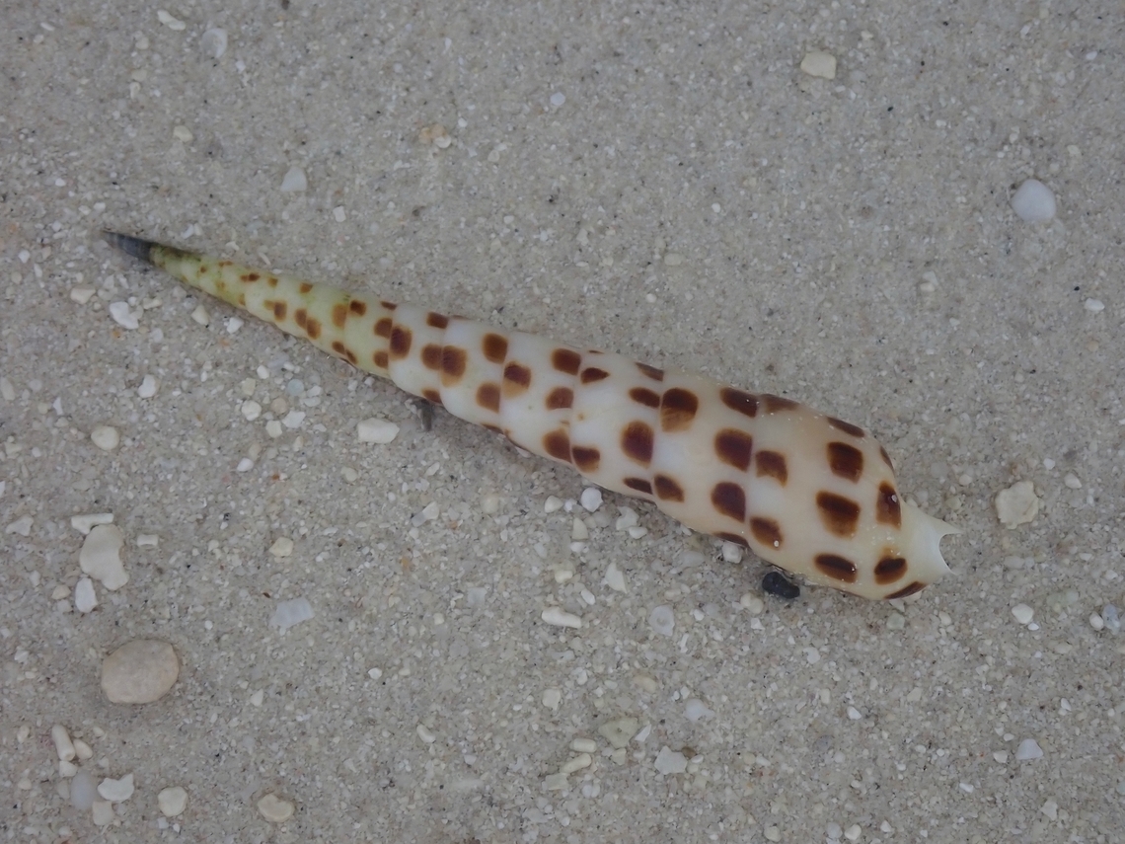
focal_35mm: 100
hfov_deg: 19.6
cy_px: 422
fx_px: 3250
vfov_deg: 14.8
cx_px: 562
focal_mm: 18
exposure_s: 1/250
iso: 200
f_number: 4.9
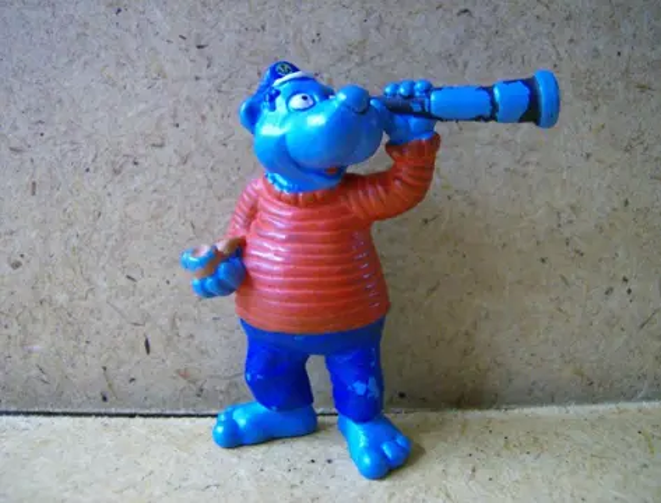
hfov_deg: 51.1
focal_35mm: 36
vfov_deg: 40.0
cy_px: 252
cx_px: 330
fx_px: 691
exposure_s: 1/37.1
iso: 200
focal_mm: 6
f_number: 2.8
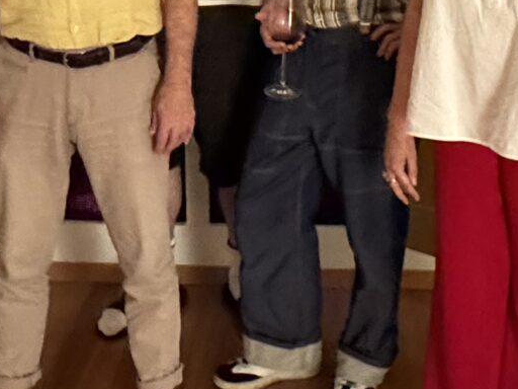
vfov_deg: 20.3
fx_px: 1047
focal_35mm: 70
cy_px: -9
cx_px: 285
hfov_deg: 27.8
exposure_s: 1/33
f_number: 2.2
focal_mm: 2.22
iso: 1600
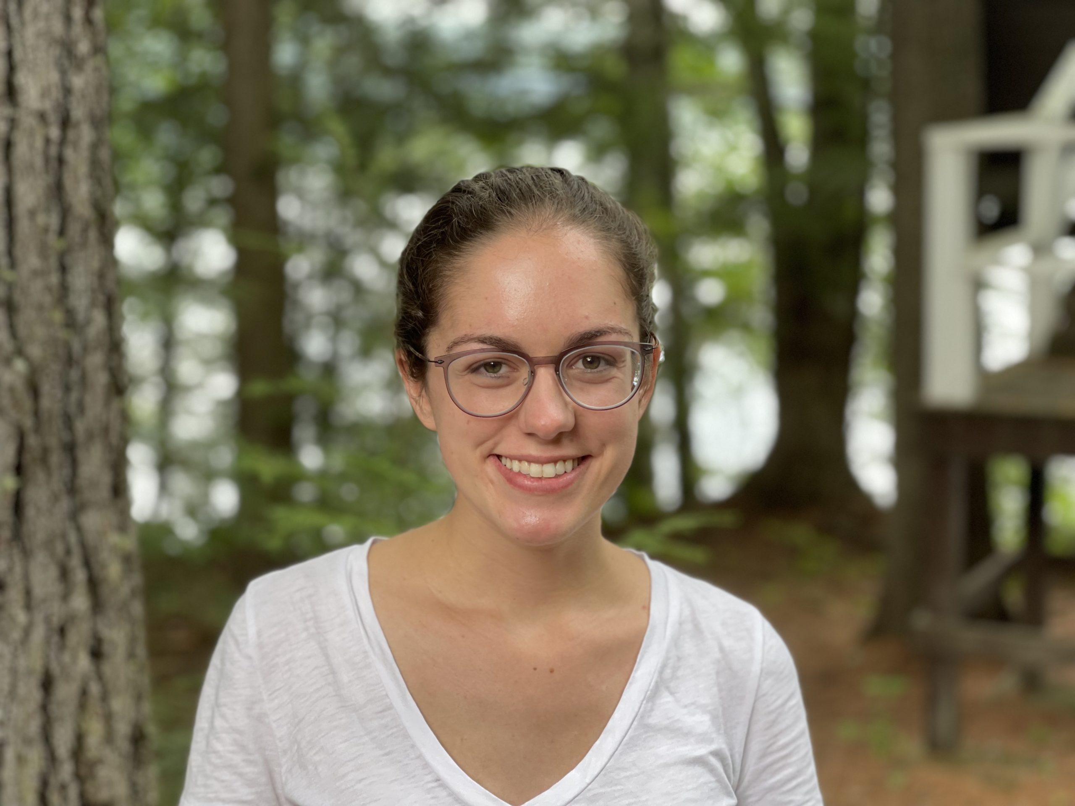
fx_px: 1988
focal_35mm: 64
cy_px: 403
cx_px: 538
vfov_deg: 22.9
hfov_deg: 30.3
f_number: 2.2
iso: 80
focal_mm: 7.5
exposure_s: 1/121
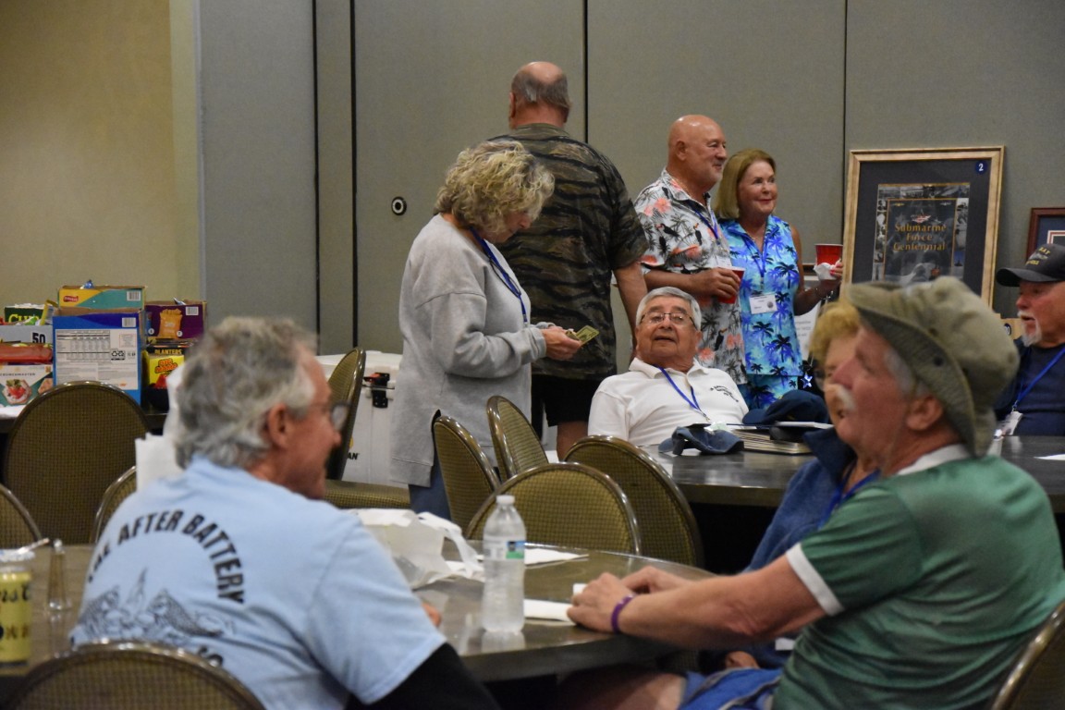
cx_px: 532
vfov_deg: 12.2
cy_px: 355
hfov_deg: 18.2
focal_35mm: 112
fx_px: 3328
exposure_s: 1/125
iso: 8000
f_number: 5.3
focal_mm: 75
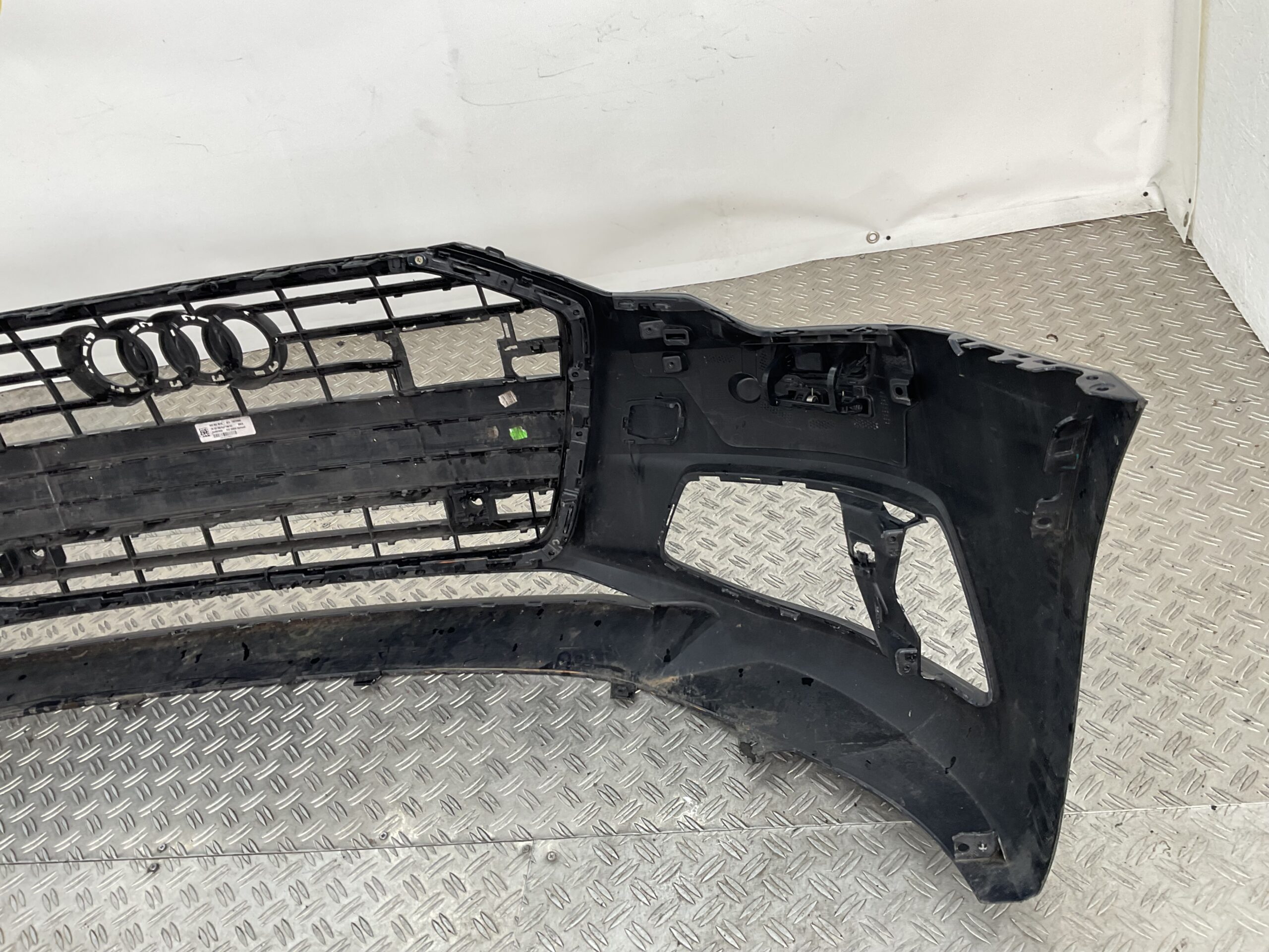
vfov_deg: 48.2
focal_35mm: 29
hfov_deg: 61.7
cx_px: 634
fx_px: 1063
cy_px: 476
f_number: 1.8
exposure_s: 1/120
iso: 25
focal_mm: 3
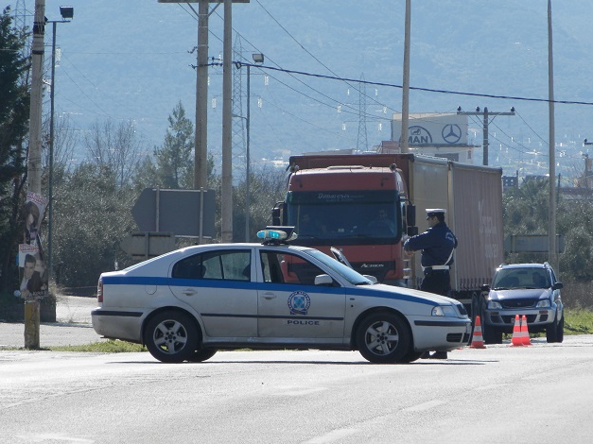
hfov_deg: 4.7
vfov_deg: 3.6
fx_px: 7159
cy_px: 229
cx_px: 298
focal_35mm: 418
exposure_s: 1/400
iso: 80
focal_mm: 70.9
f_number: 5.7
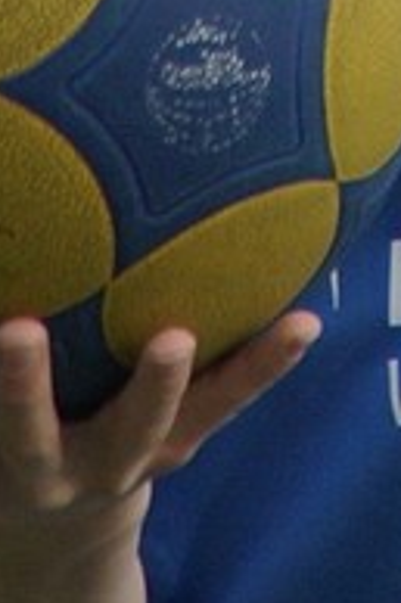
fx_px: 33072
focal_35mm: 1976
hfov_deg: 0.7
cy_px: -727
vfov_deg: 1.0
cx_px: 538
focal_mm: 250
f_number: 7.1
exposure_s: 1/320
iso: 200
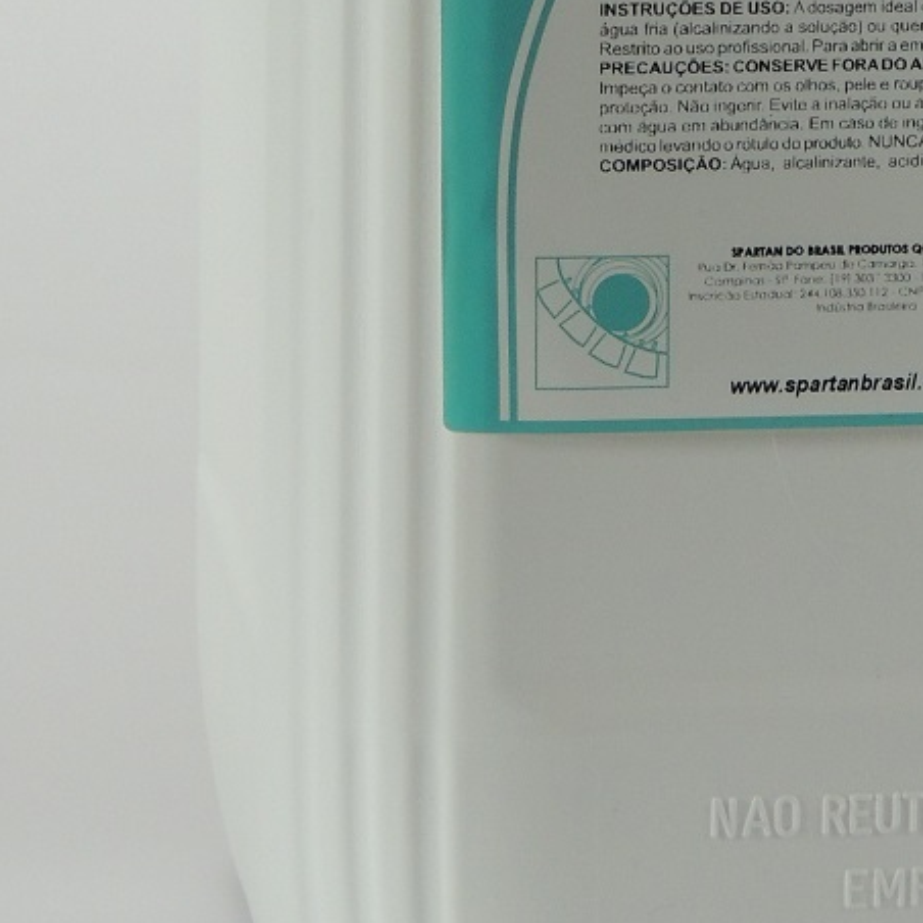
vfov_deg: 7.6
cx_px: 955
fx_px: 6938
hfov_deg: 7.6
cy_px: 122
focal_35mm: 230
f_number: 4
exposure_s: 1/100
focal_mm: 15.1
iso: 320
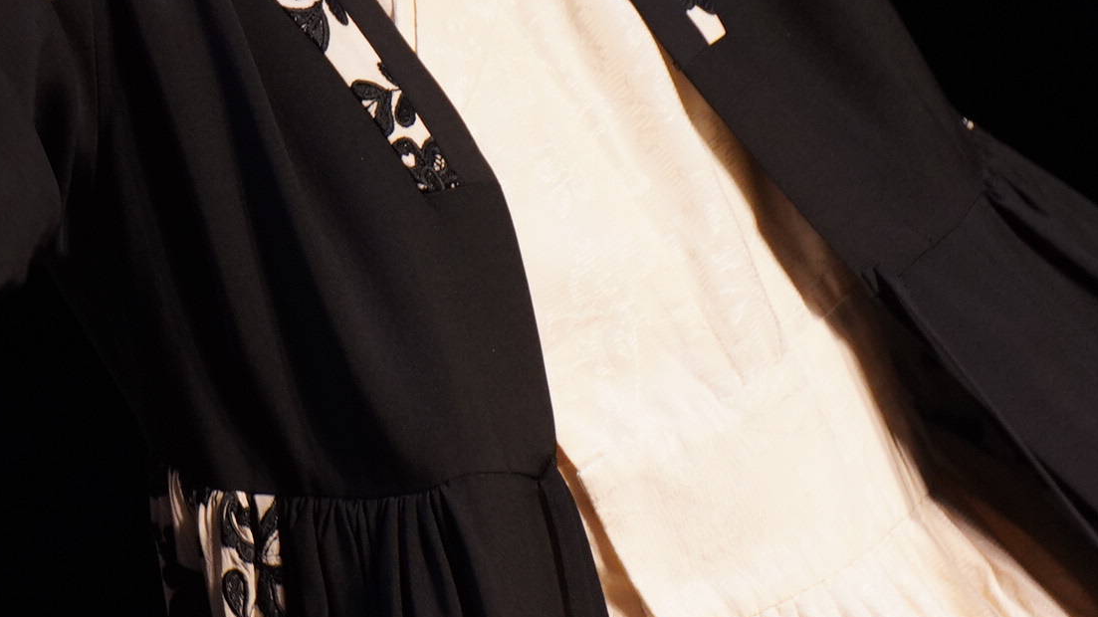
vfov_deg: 1.8
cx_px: -69
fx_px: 19824
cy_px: -308
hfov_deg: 3.2
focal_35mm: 681
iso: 640
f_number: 2.8
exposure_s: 1/200
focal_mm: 180
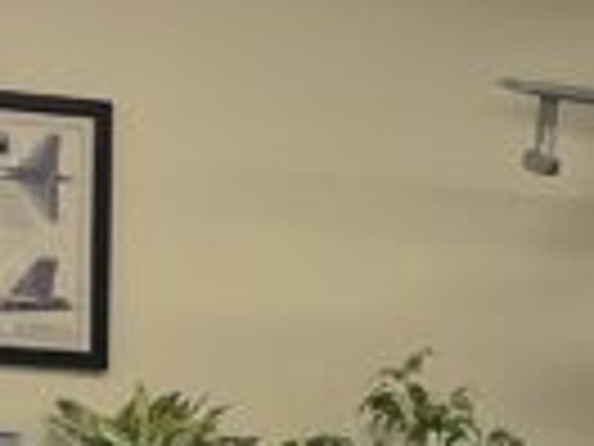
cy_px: 820
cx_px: 900
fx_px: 3466
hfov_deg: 9.5
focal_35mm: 202
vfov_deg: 7.1
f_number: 1.6
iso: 80
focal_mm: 5.1
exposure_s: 1/120
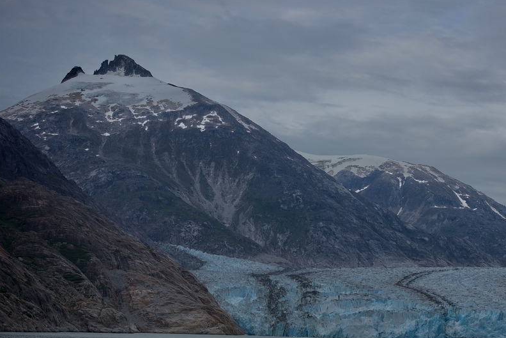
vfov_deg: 16.3
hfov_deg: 23.9
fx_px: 1181
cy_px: 208
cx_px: 384
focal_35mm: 84
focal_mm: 52
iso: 100
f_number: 9
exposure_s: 1/320
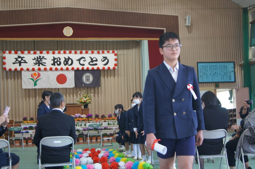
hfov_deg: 37.9
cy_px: 84
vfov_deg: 25.7
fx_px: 371
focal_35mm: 52
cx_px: 128
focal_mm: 35
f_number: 5
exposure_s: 1/60
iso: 500
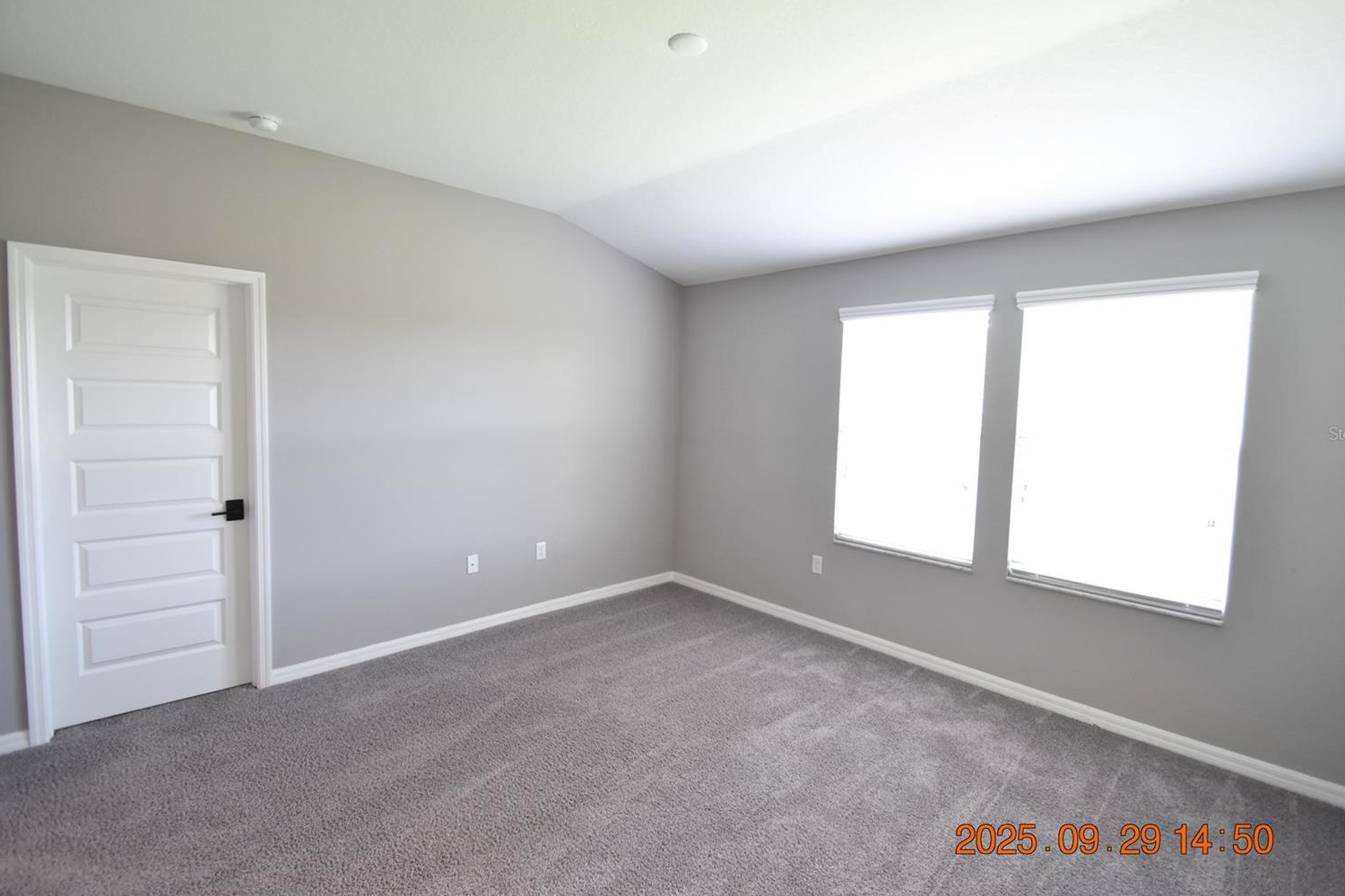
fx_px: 598
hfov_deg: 96.7
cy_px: 433
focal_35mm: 16
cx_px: 691
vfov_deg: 73.7
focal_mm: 10
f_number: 3.5
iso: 800
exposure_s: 1/30
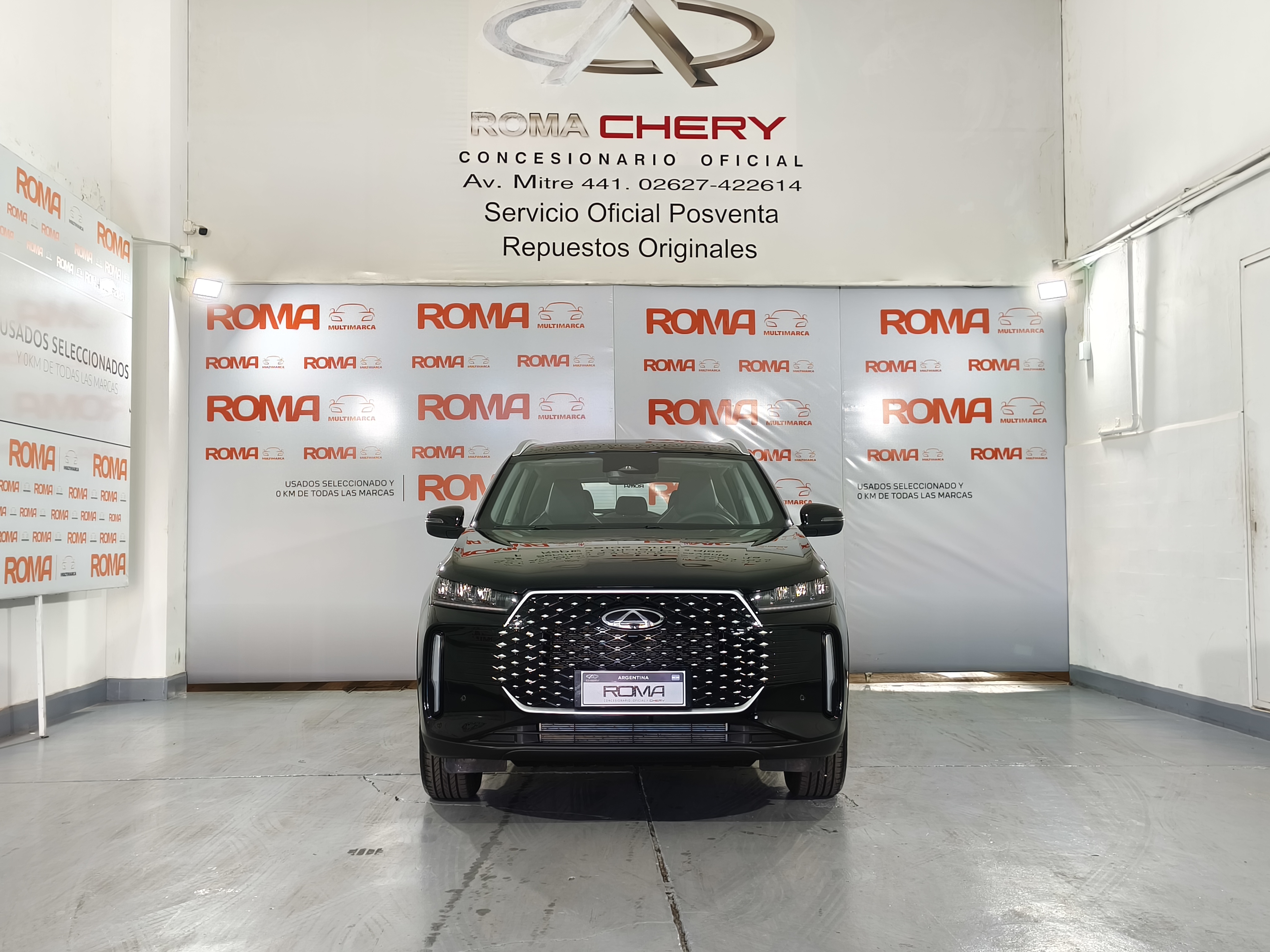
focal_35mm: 38
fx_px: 1394
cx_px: 635
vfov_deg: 37.7
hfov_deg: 49.0
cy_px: 476
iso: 160
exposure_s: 1/50
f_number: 1.7
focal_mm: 5.35
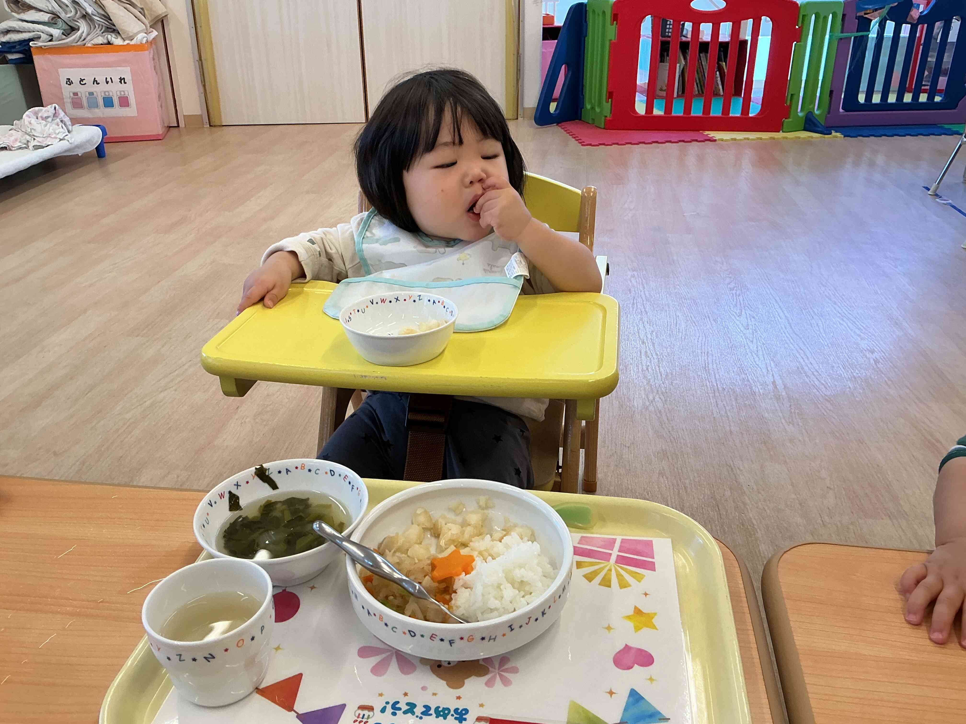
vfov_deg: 48.2
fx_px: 809
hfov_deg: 61.7
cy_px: 362
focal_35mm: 29
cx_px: 483
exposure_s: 1/120
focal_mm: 3
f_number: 1.8
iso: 40
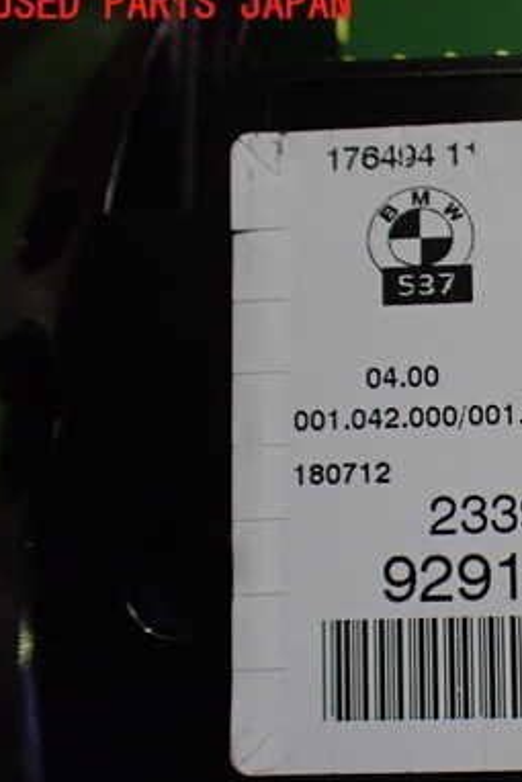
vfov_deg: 40.3
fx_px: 1065
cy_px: 440
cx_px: 594
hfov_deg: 25.3
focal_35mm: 49
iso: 800
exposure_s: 1/125
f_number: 2.3
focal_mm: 5.4
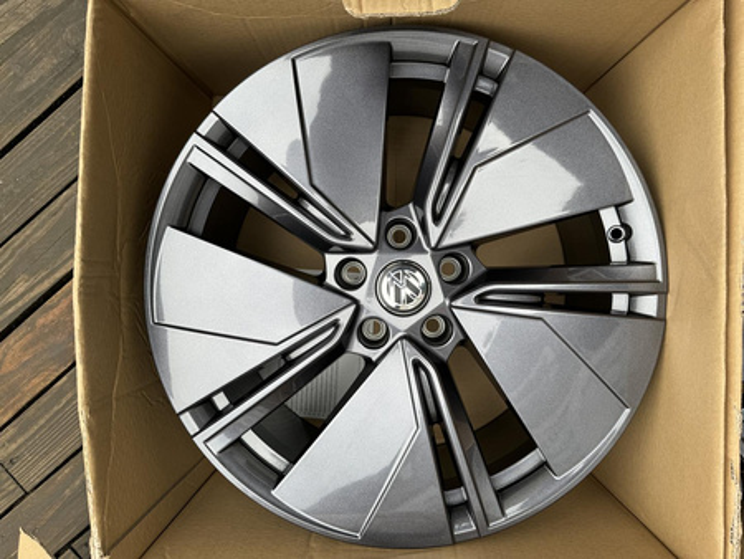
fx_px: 516
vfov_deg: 56.9
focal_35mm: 24
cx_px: 372
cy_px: 280
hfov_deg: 71.6
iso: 80
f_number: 1.78
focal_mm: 6.86
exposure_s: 1/518
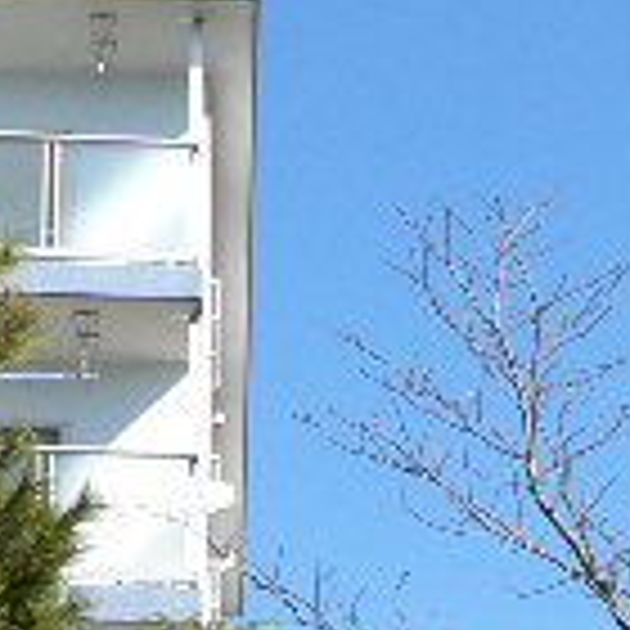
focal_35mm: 145
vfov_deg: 11.4
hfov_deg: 11.9
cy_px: 1030
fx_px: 2986
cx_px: 662
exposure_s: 1/400
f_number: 4
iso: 80
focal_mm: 6
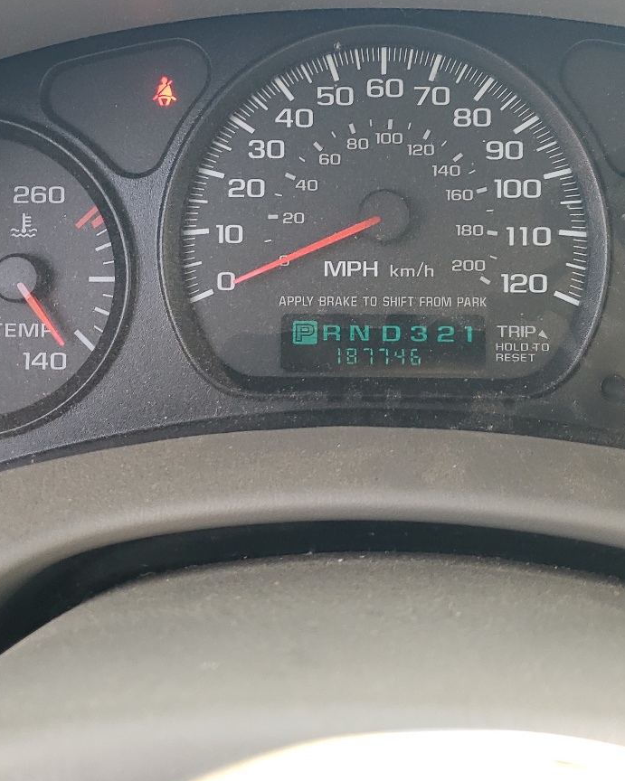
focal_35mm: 47
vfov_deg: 39.1
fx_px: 1087
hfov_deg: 31.9
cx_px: 399
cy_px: 261
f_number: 1.5
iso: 58
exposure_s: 1/120
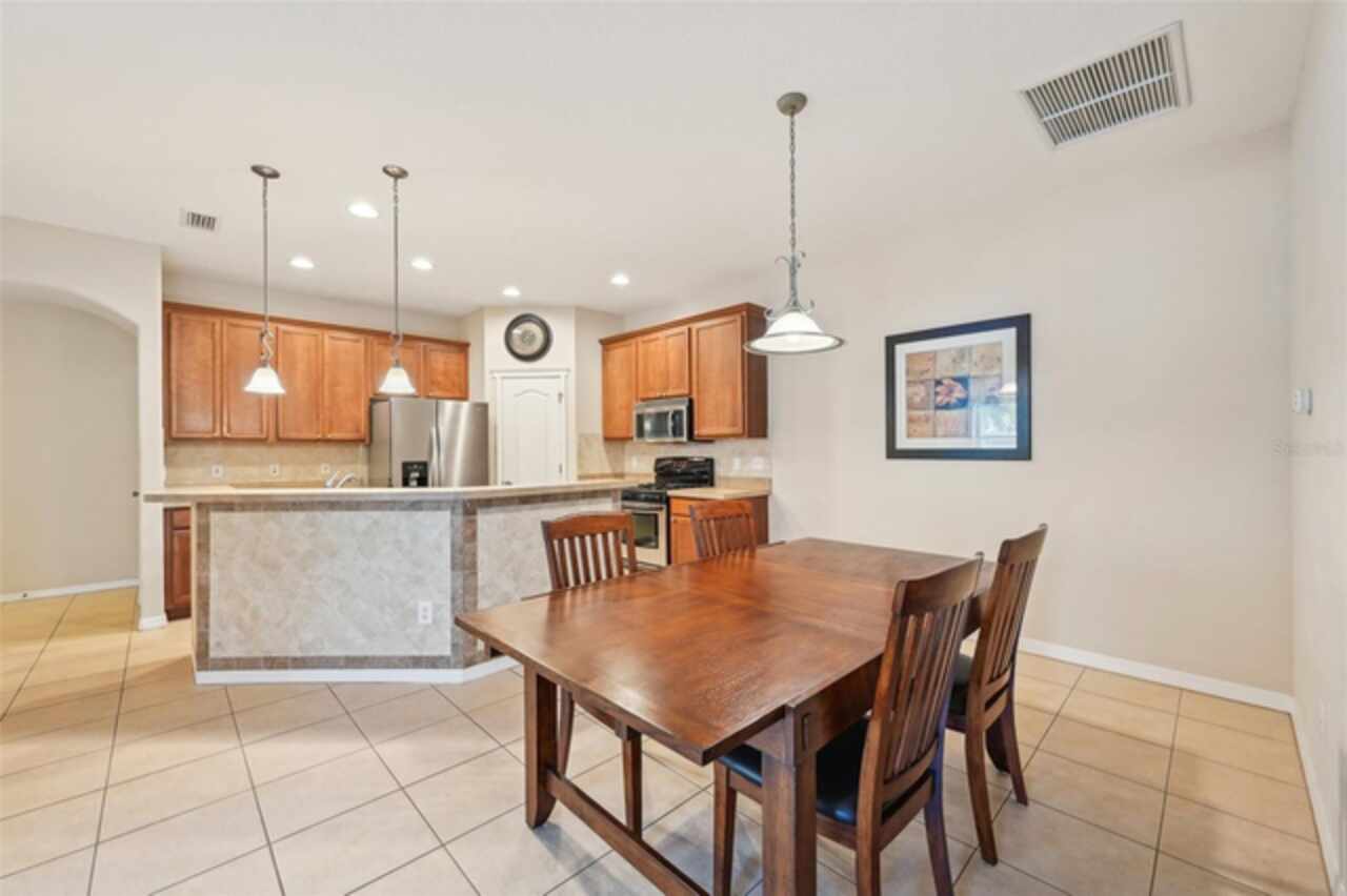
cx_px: 674
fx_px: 524
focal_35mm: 14
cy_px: 448
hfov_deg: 104.3
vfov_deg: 81.1
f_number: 8
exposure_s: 1/5
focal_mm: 14
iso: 400
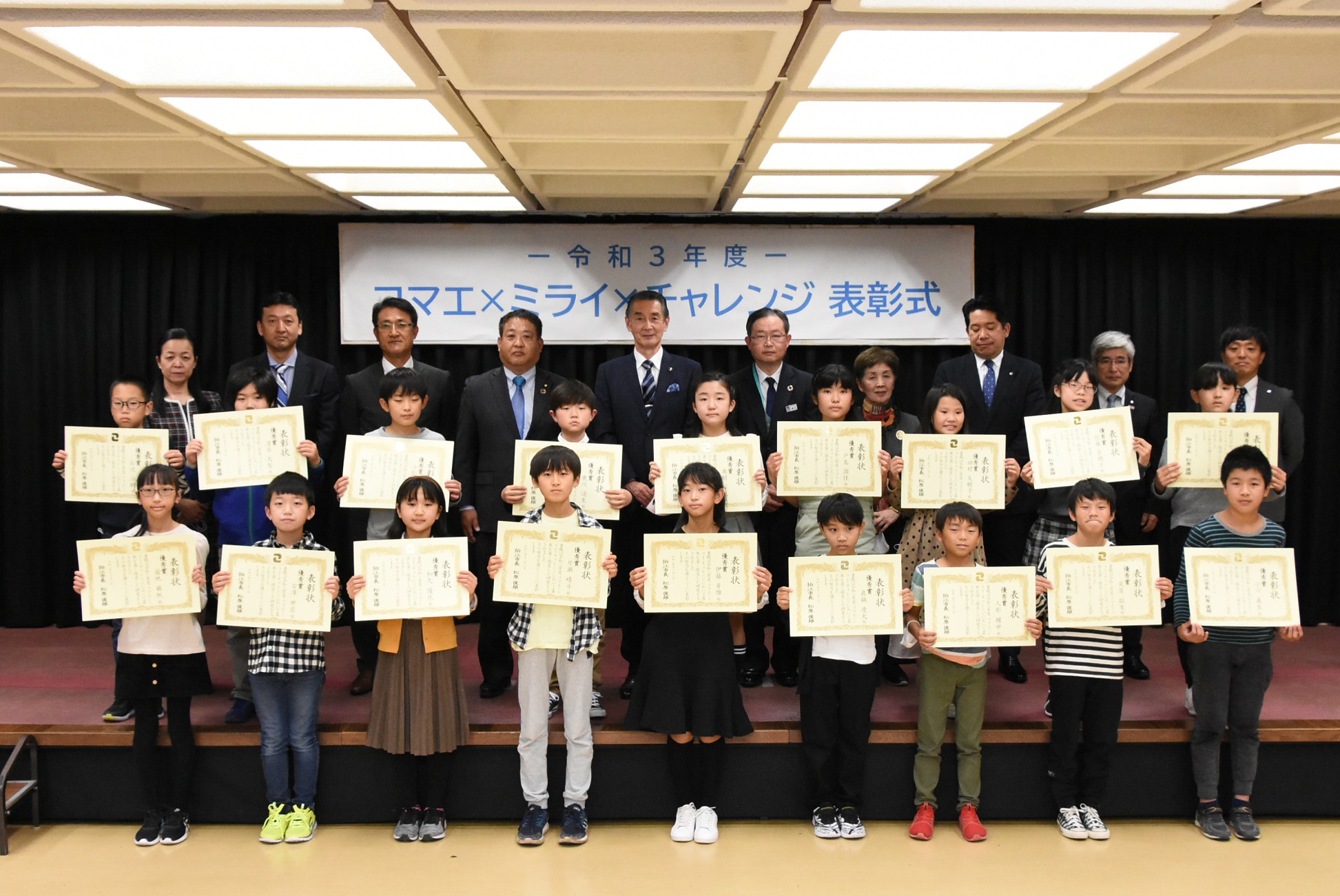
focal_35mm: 39
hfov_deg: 49.5
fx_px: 1453
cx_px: 670
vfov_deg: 34.3
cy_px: 448
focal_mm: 26
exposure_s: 1/250
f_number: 6.3
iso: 5000
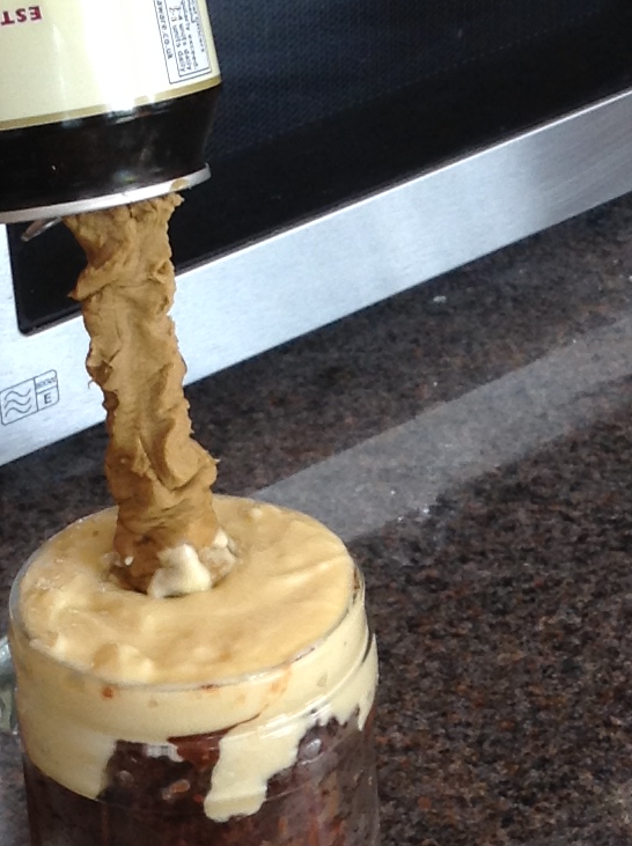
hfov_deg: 12.6
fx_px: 2856
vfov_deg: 16.6
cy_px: 775
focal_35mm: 117
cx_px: 520
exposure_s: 1/24
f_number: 2.4
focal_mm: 3.3
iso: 32
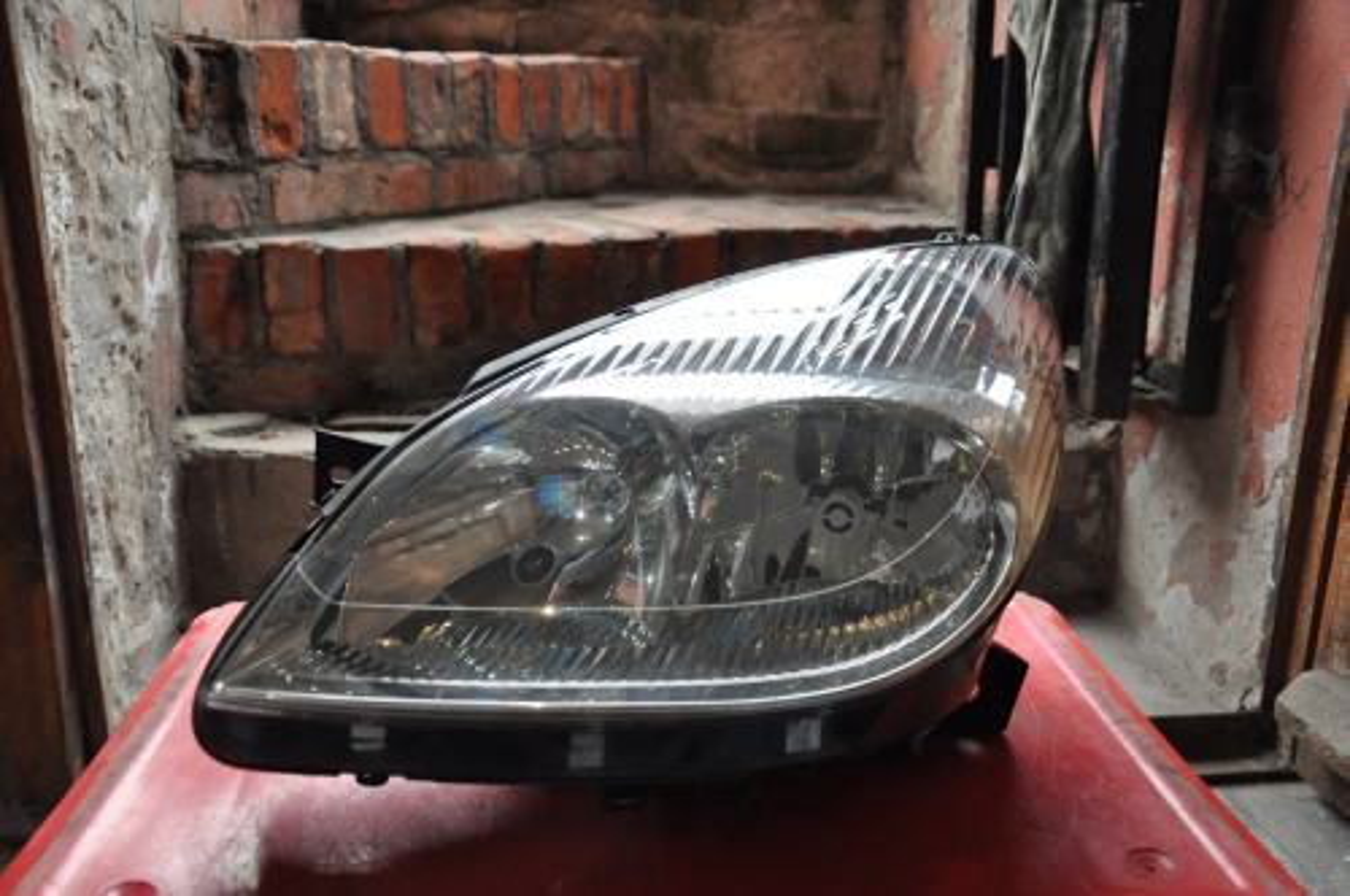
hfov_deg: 57.3
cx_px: 675
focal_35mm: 33
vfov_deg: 39.9
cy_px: 448
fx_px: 1236
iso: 1250
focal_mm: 22
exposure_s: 1/30
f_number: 3.8
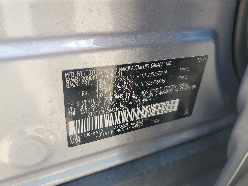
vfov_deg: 53.1
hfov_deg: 67.3
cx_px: 124
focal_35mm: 26
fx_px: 186
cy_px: 93
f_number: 1.5
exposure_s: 1/357
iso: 50
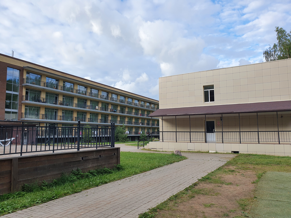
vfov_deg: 53.1
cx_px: 146
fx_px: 219
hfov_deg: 67.3
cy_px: 109
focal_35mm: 26
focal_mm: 4.32
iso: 50
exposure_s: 1/532
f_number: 2.4
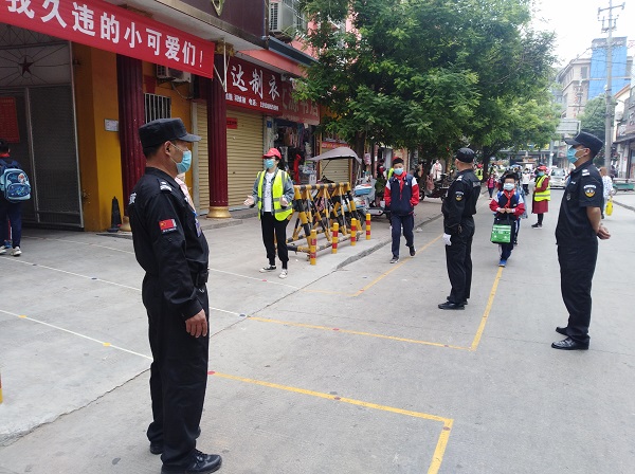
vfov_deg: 52.9
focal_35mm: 26
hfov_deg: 67.4
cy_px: 237
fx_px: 476
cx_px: 318
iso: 120
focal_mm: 3.83
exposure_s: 1/50
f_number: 2.2
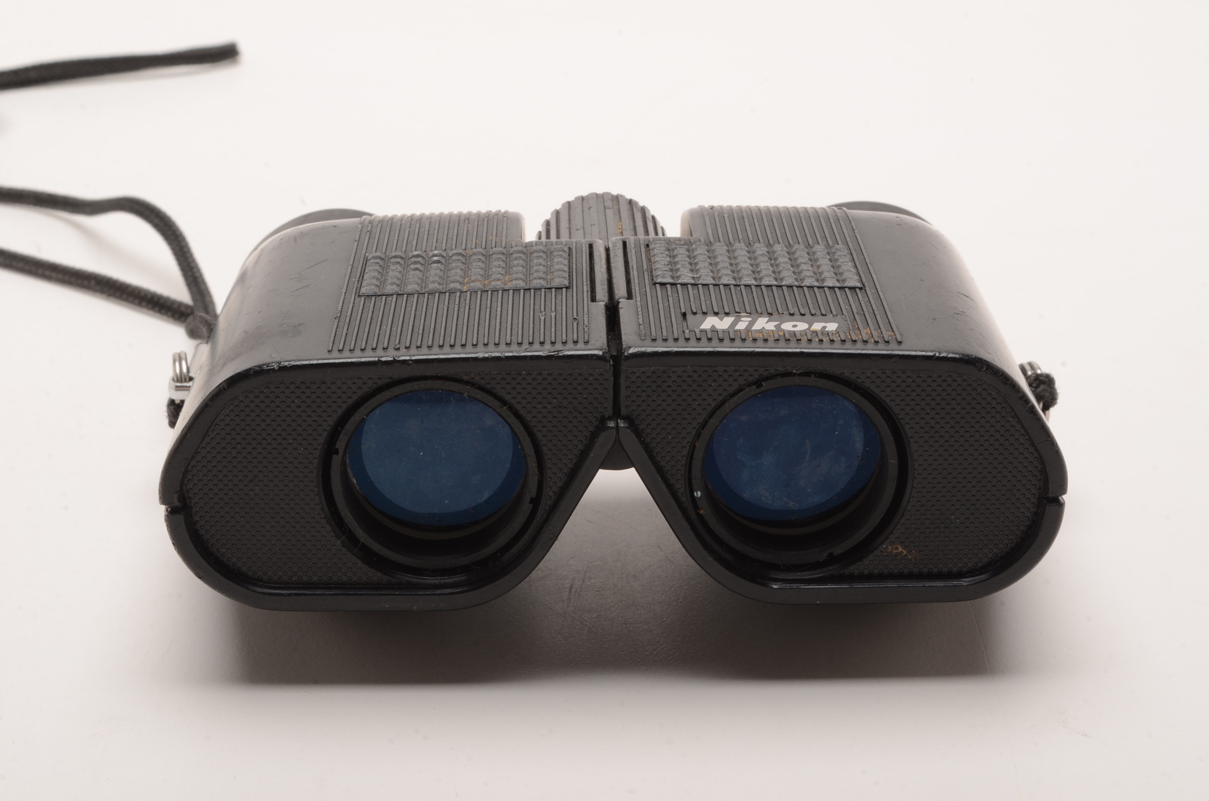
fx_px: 2413
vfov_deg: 18.8
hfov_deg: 28.1
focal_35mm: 72
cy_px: 400
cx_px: 604
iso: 100
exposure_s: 1/160
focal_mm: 48
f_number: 29
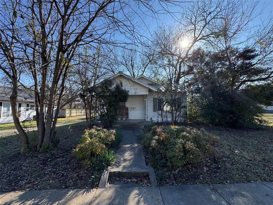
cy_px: 102
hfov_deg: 102.1
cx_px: 136
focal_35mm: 14
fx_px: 110
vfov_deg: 85.7
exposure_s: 1/1020
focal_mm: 2.22
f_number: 2.2
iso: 50
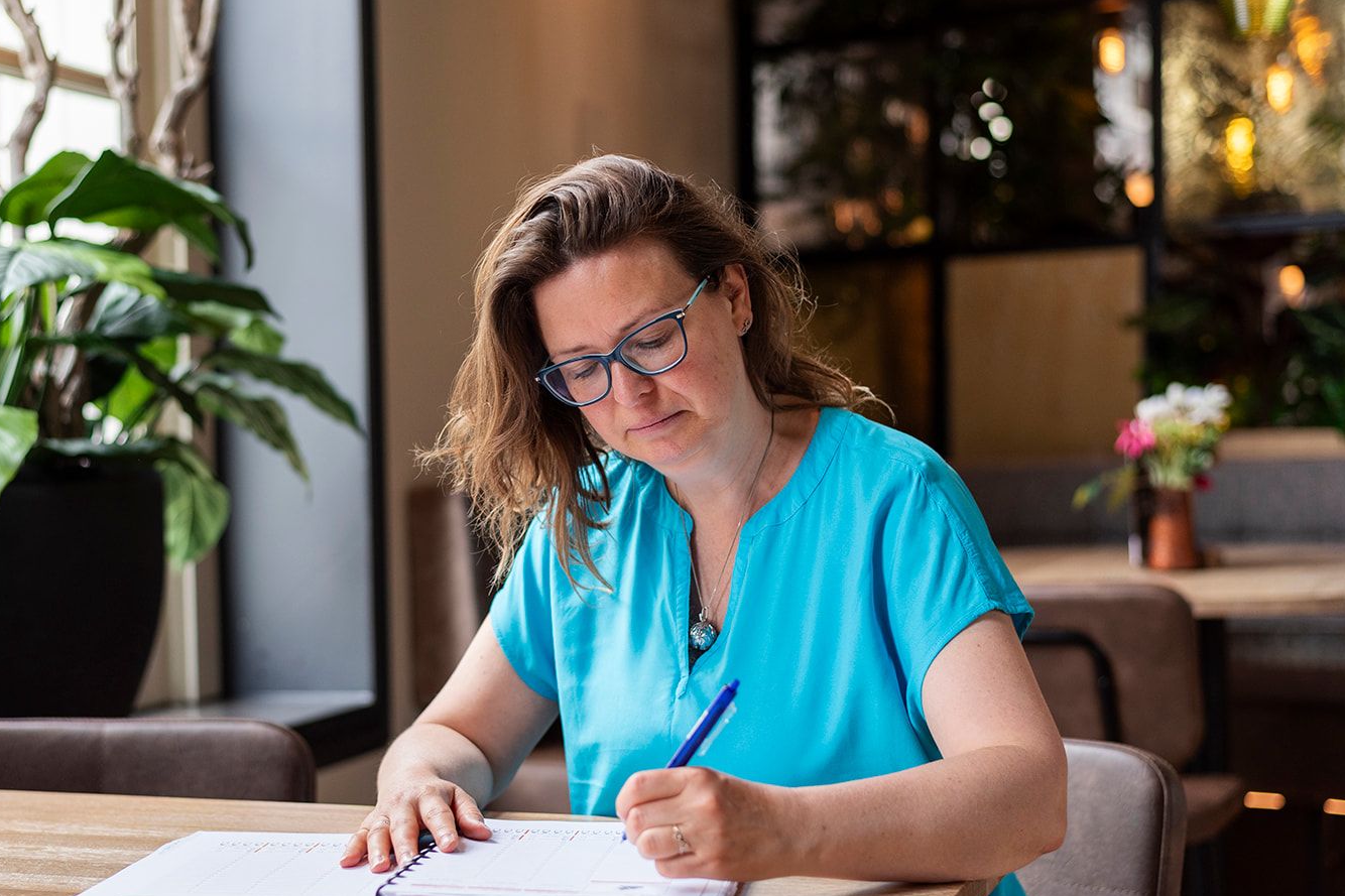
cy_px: 520
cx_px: 574
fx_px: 2241
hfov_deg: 33.3
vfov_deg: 22.6
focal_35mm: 60
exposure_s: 1/200
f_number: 2.2
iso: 400
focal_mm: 50
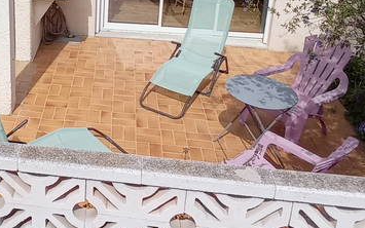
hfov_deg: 29.7
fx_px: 657
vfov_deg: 19.1
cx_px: 32
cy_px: -11
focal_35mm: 66
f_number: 2.2
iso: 113
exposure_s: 1/1984
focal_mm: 1.65
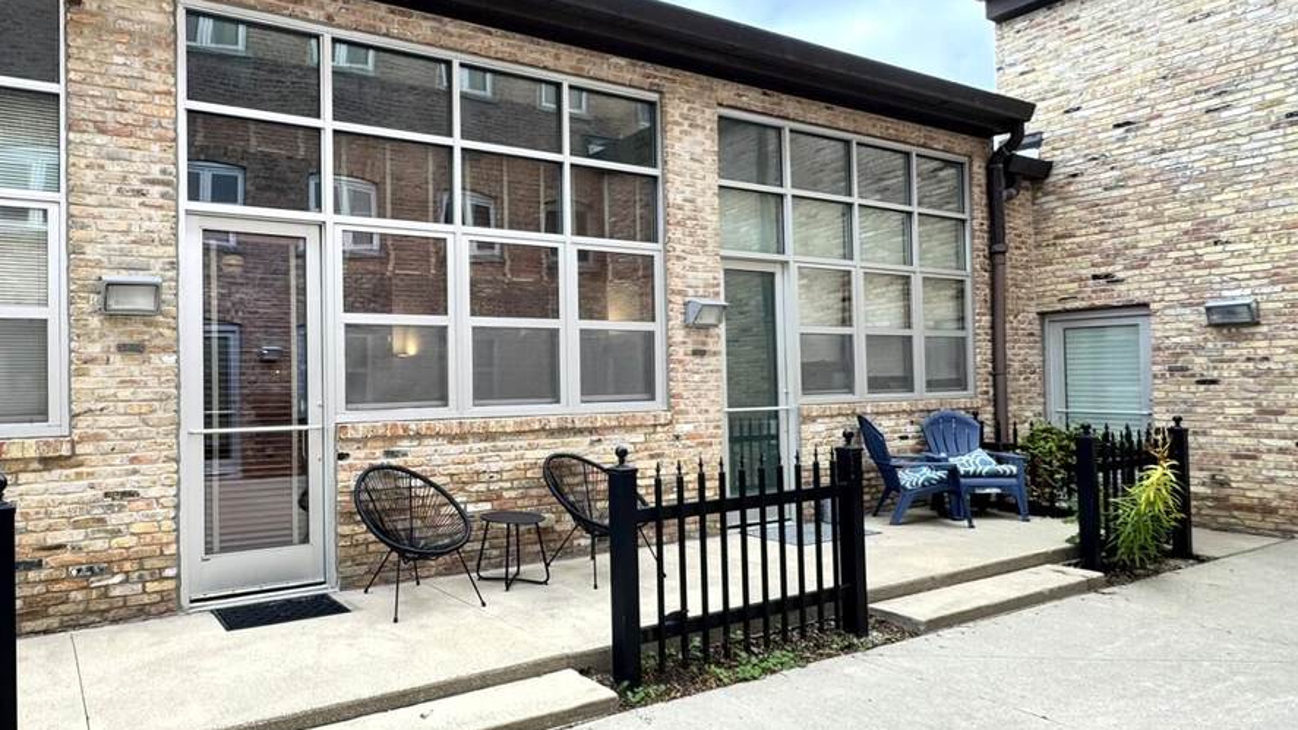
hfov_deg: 78.0
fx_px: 757
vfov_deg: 51.5
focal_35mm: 22
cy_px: 370
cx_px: 410
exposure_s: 1/335
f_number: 2.2
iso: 40
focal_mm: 2.22
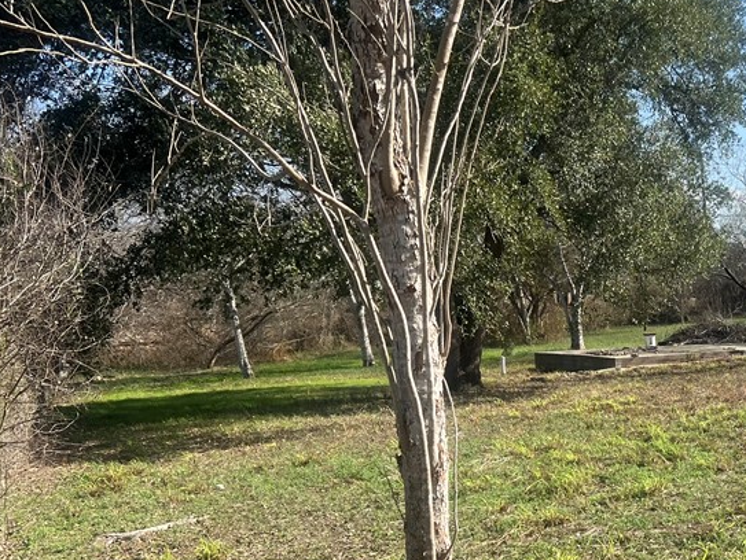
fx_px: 1057
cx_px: 655
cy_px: 421
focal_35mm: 49
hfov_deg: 36.7
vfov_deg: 29.2
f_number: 1.5
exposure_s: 1/2252
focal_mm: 5.7
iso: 50
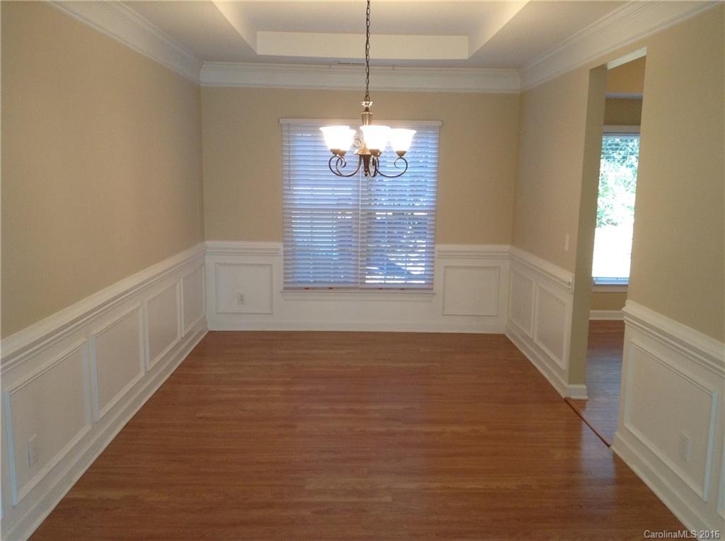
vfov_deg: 42.8
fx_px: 690
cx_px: 362
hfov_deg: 55.4
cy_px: 270
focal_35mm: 33
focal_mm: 3.3
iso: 50
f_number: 2.4
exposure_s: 1/24
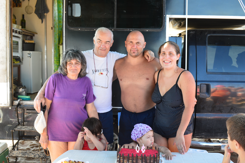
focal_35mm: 39
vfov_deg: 34.1
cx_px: 122
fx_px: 265
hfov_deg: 49.6
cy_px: 82
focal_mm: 26
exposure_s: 1/60
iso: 400
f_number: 8
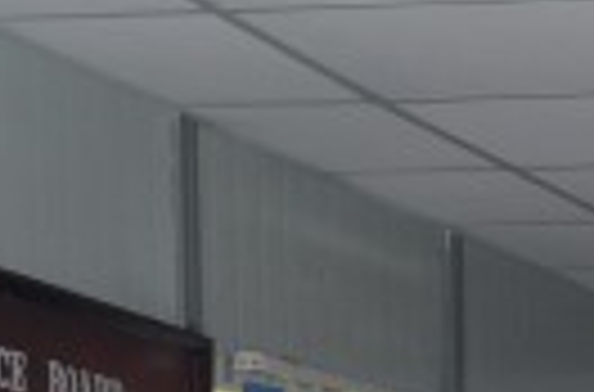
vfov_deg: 6.2
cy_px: 872
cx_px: 846
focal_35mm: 211
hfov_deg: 9.5
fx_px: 3474
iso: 400
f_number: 5.6
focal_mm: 31
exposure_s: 1/125
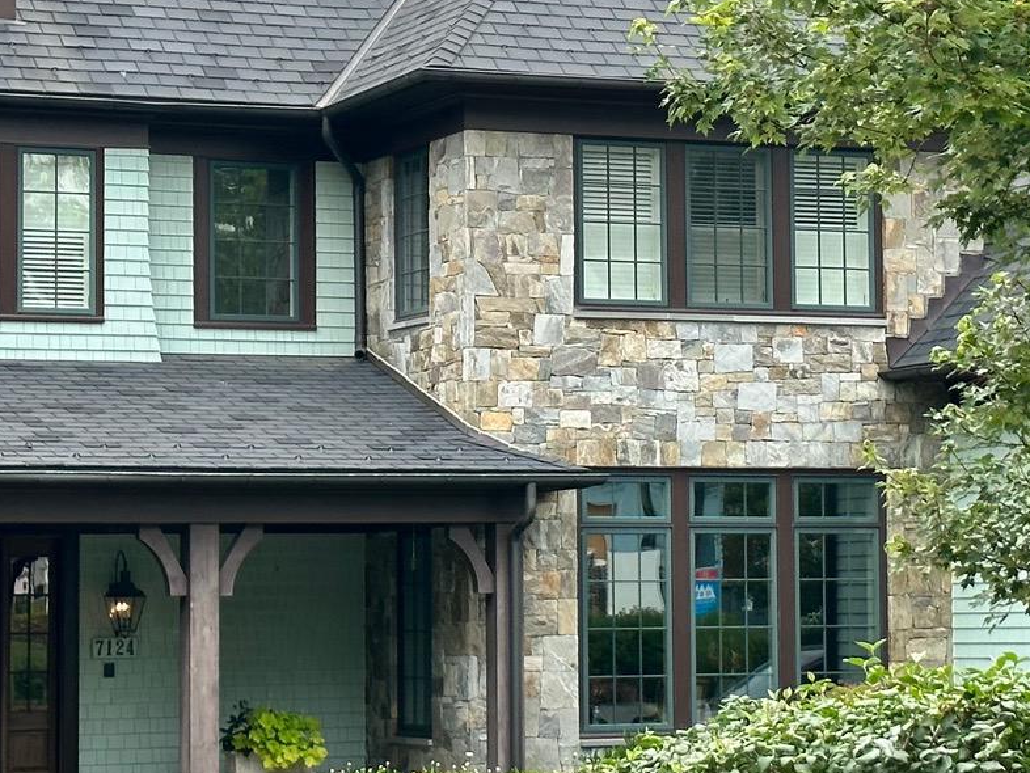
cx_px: 601
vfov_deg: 11.9
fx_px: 3721
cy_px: 341
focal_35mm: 125
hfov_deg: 15.8
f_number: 1.78
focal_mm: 6.86
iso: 64
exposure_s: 1/962
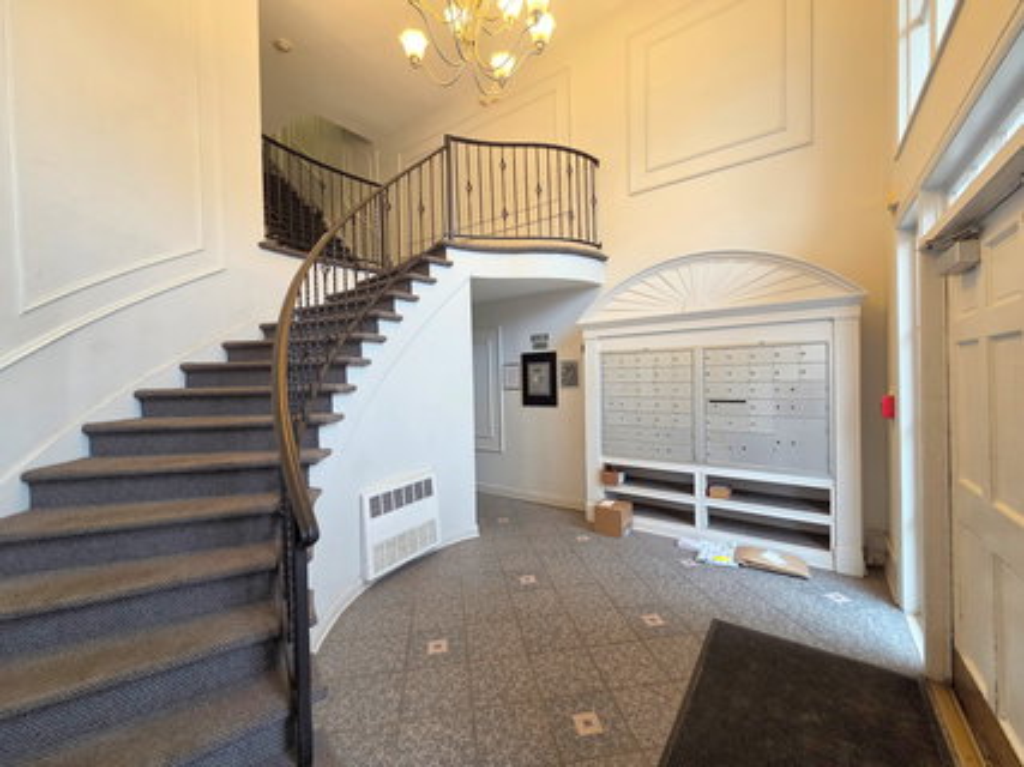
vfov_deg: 89.9
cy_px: 384
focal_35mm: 13
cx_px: 512
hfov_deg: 106.2
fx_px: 384
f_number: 2.2
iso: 250
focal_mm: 2.2
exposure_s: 1/60
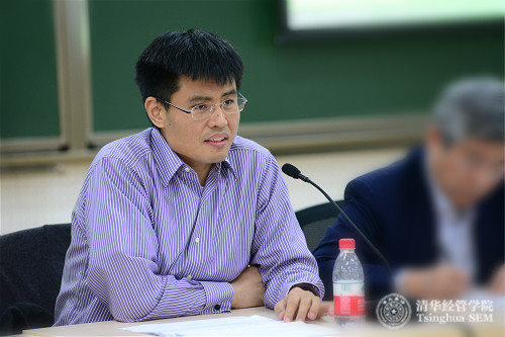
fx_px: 2804
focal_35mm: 200
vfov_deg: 6.9
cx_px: 252
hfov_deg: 10.3
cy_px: 168
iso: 1600
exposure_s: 1/125
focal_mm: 200
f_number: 4.5
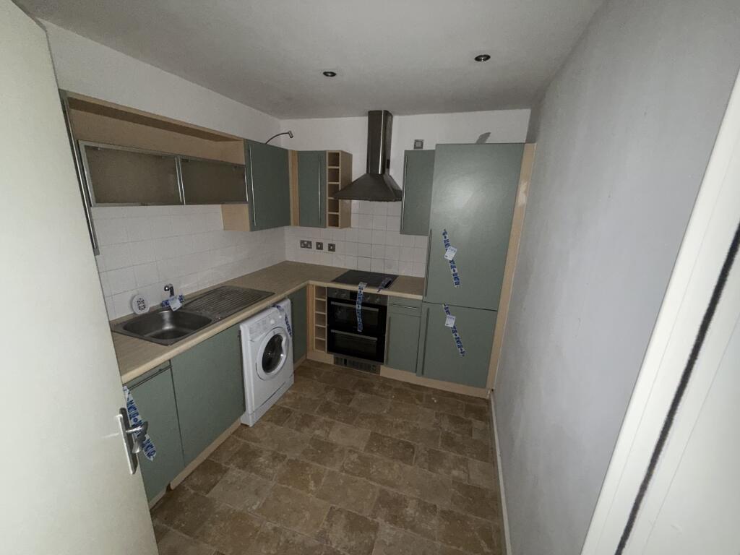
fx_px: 299
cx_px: 370
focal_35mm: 14
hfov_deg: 102.1
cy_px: 278
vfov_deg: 85.7
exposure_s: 1/30
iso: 320
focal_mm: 2.22
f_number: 2.2
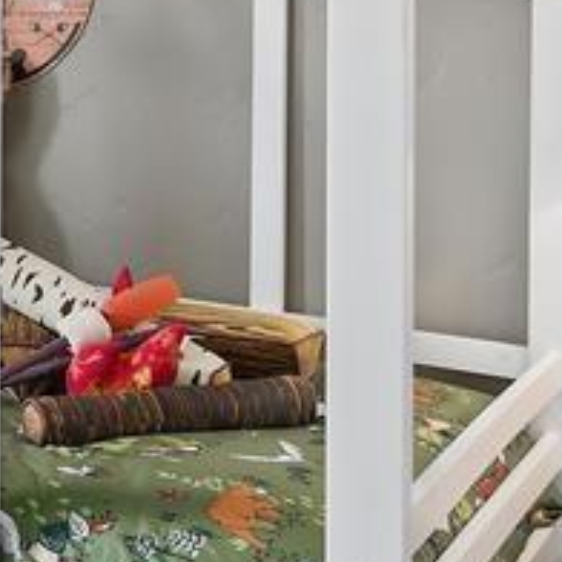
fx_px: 1304
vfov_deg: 23.7
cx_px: -401
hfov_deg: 19.3
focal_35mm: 71
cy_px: 67
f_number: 6.3
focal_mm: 16
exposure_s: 1/3
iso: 320
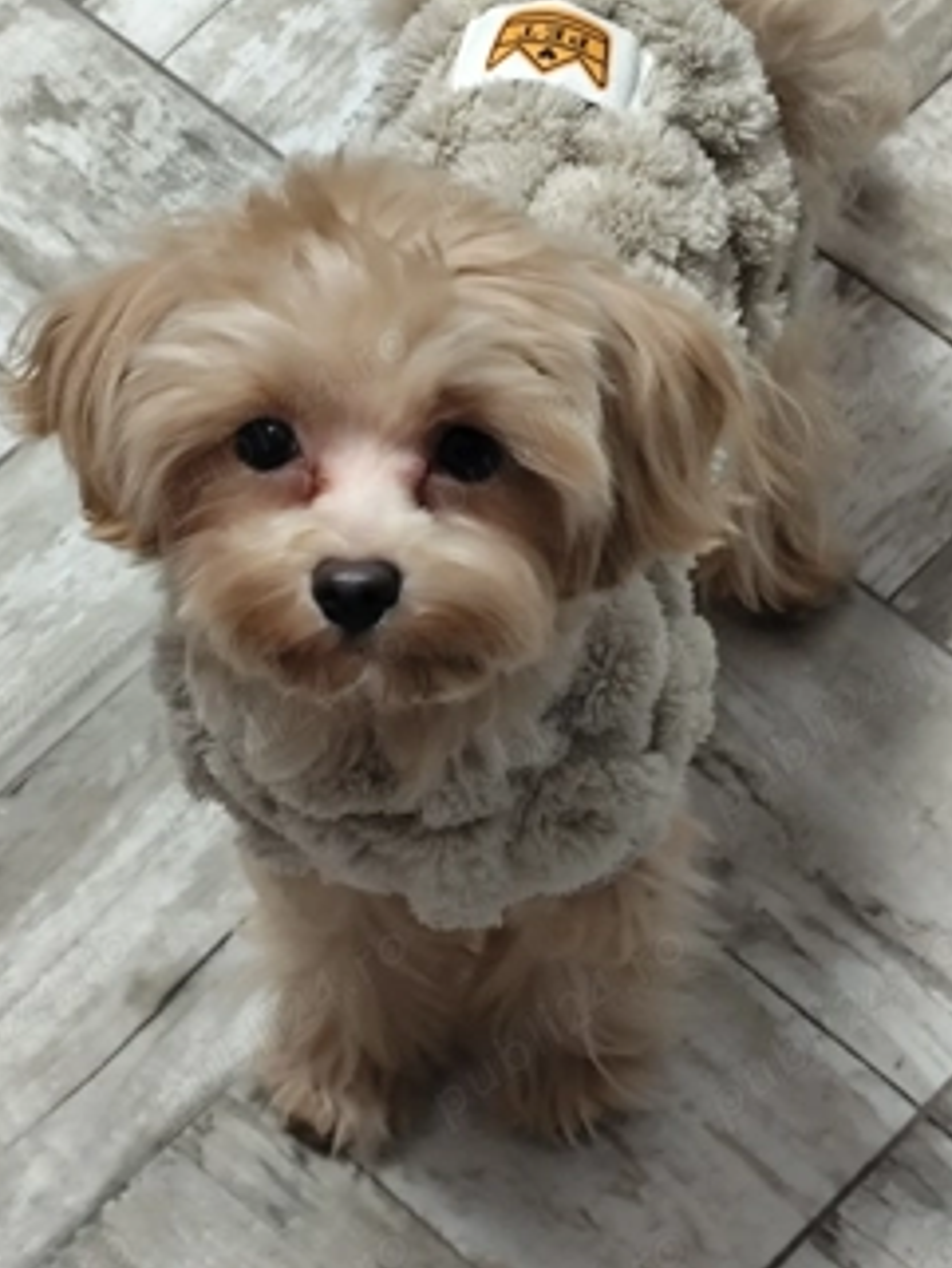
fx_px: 4251
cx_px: 419
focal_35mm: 116
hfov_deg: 12.8
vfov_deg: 16.9
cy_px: 486
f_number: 1.65
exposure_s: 1/25
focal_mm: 6.19
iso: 1250
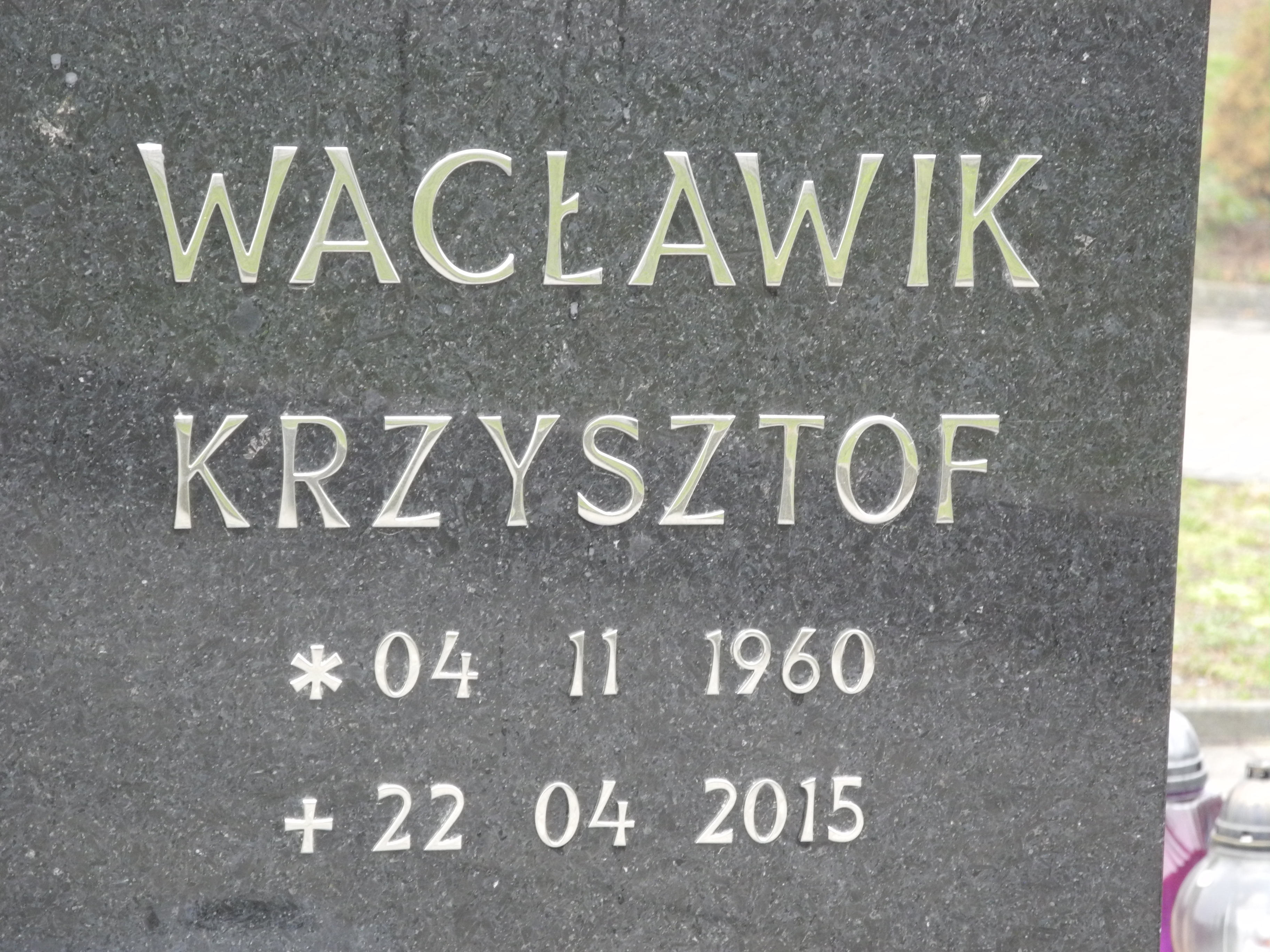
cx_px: 635
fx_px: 5613
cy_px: 476
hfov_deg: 12.9
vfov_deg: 9.7
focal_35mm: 153
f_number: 5
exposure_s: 1/30
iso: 400
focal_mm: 32.6
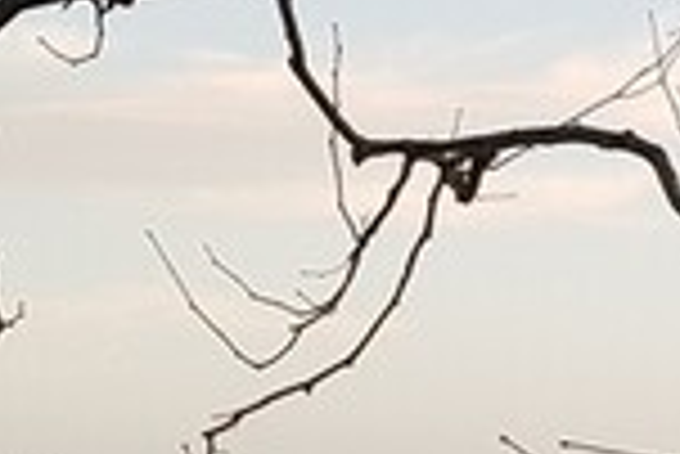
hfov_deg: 12.7
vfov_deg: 8.7
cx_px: 1045
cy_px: 766
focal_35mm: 152
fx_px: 2874
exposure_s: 1/107
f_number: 1.7
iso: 40
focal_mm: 4.2
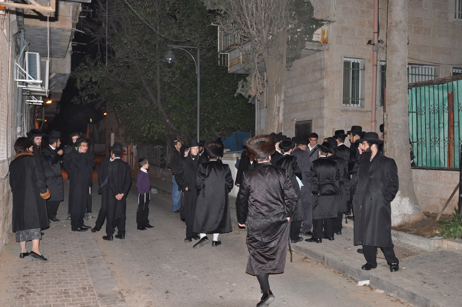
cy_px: 154
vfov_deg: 36.8
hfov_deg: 53.2
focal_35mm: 36
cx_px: 231
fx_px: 461
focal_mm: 24
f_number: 3.5
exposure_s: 1/60
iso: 500
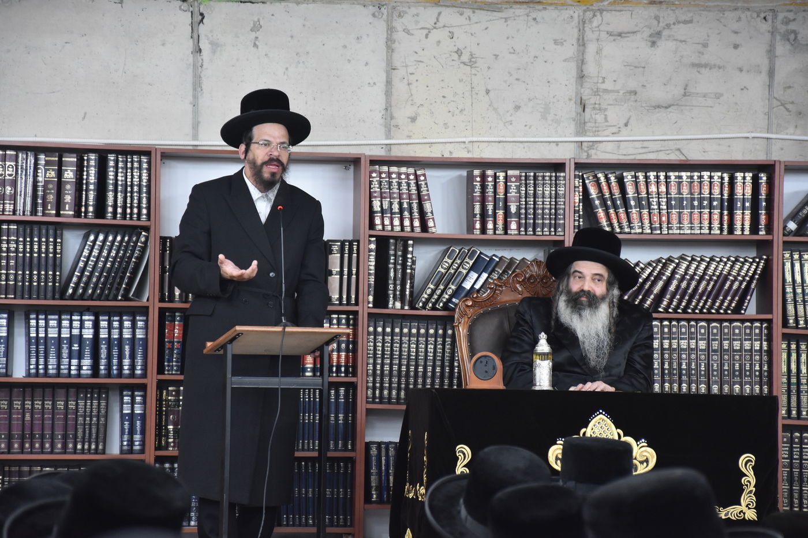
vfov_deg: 8.7
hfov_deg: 13.0
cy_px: 269
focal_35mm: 158
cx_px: 404
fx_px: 3534
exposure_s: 1/80
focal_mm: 105
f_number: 5.6
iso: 1600
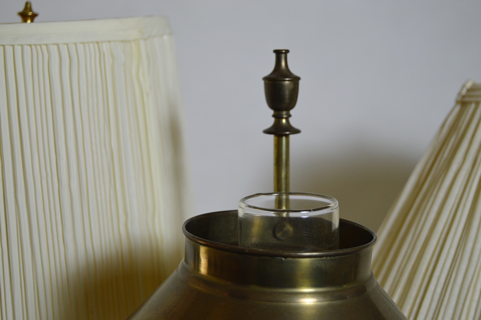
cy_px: 160
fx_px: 901
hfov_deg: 29.9
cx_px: 240
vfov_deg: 20.1
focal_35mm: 68
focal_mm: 45
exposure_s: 1/80
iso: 400
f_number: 5.3
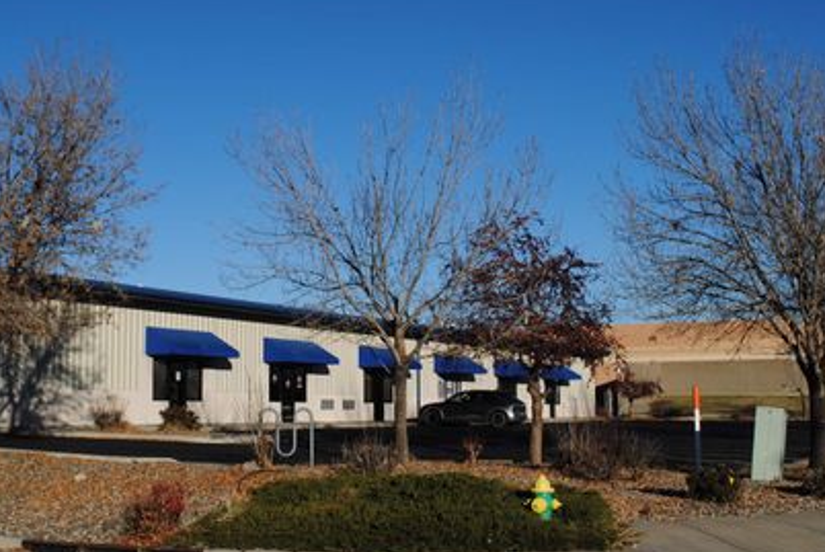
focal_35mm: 56
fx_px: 1285
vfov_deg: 24.2
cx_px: 361
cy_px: 249
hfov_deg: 35.6
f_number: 8
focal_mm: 30
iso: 100
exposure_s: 1/250
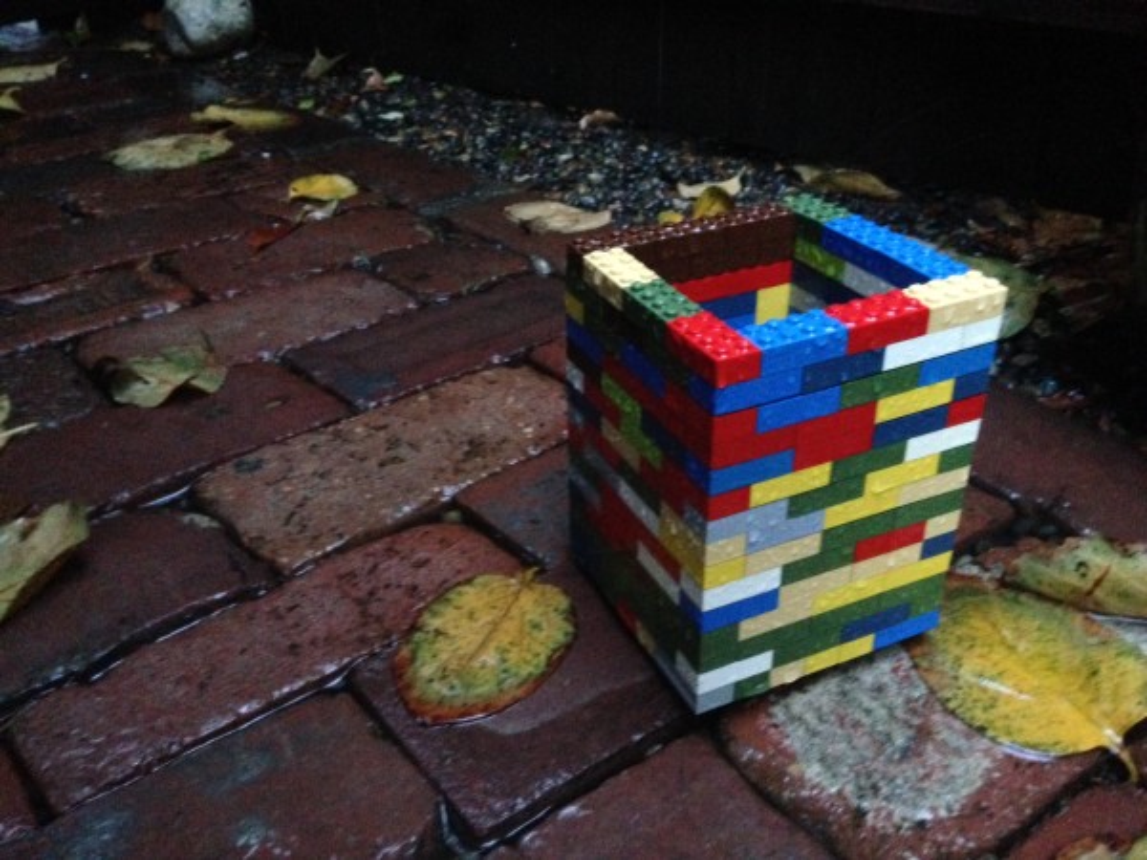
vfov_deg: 42.9
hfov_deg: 55.4
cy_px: 430
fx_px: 1093
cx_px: 574
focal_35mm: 33
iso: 800
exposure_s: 1/15
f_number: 2.4
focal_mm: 4.12
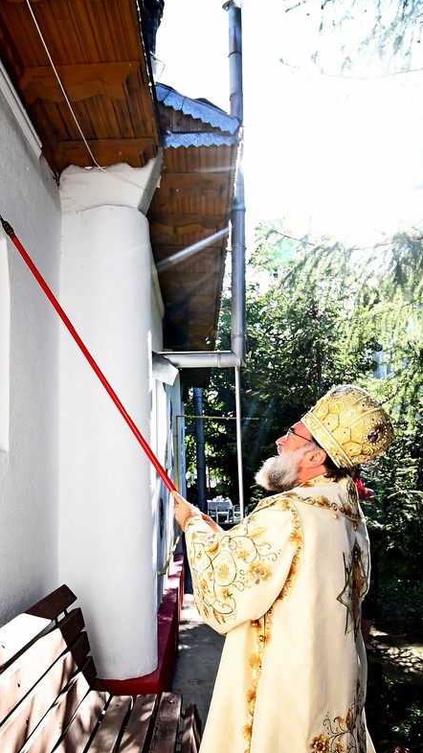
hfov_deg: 59.9
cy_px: 421
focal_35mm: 18
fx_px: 359
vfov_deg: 92.3
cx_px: 148
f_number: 4.5
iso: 1000
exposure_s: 1/800
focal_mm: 10
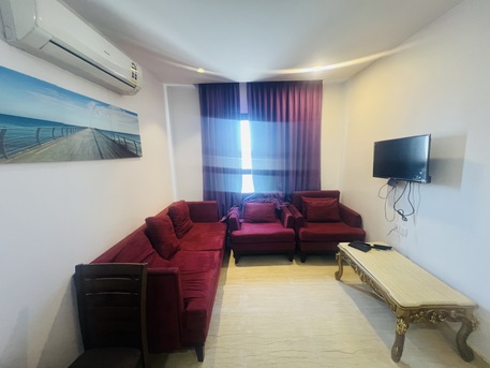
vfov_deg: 89.9
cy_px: 184
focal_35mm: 13
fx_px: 184
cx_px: 245
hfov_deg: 106.2
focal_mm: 1.57
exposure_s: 1/97
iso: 250
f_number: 1.8
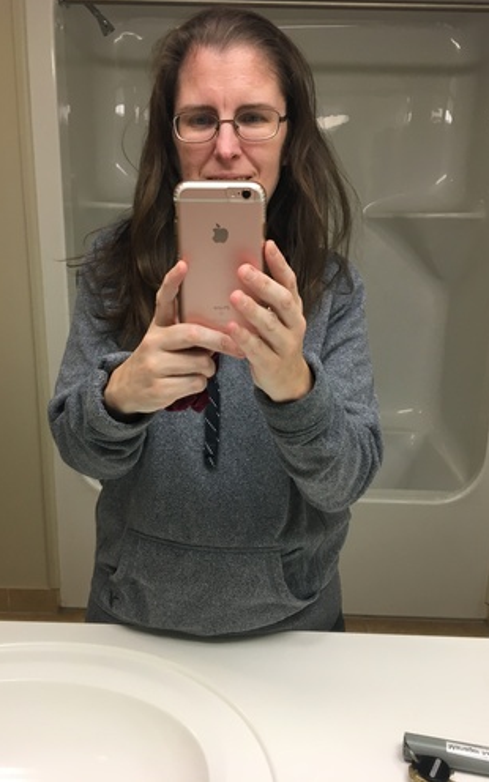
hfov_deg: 40.6
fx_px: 661
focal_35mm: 31
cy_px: 389
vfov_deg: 61.2
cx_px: 236
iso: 64
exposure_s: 1/30
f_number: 2.2
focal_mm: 4.15
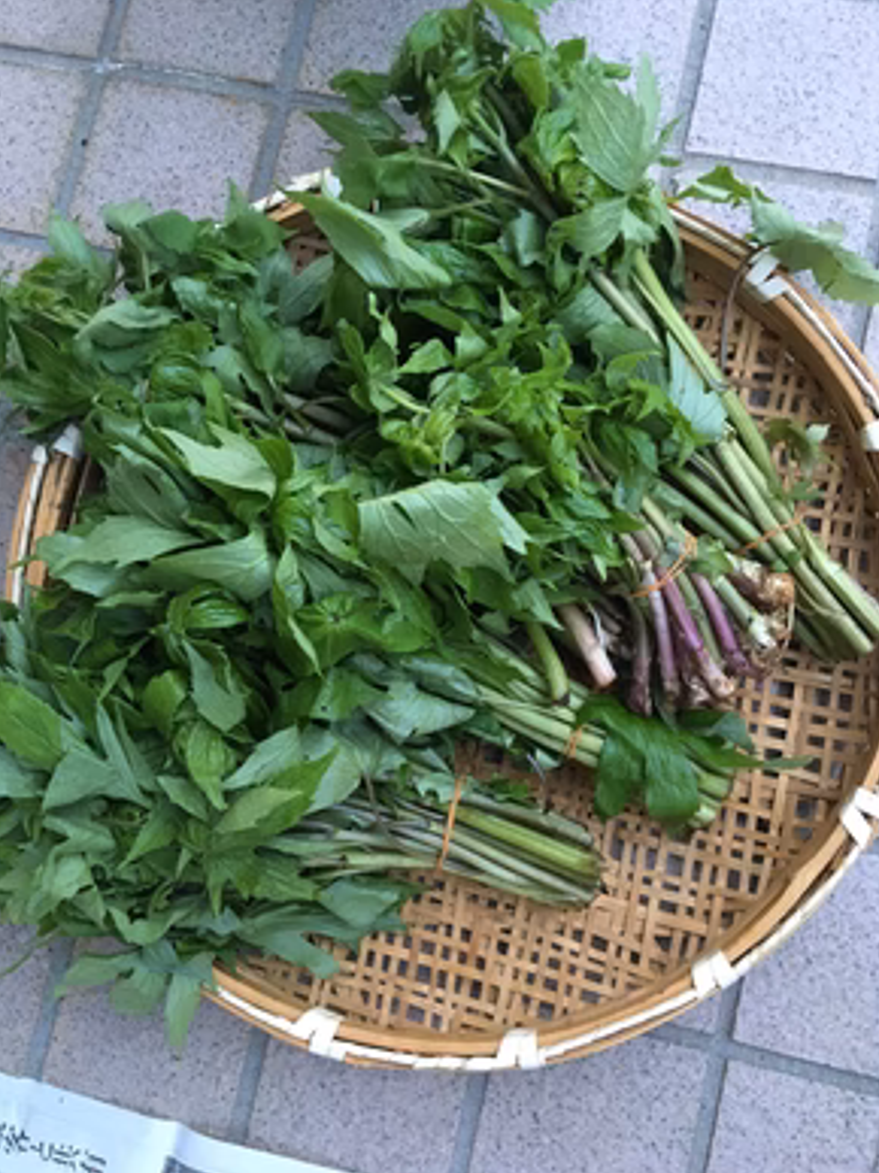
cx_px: 449
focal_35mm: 30
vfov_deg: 60.0
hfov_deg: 46.8
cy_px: 585
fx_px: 1016
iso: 200
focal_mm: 4.15
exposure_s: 1/30
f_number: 2.2
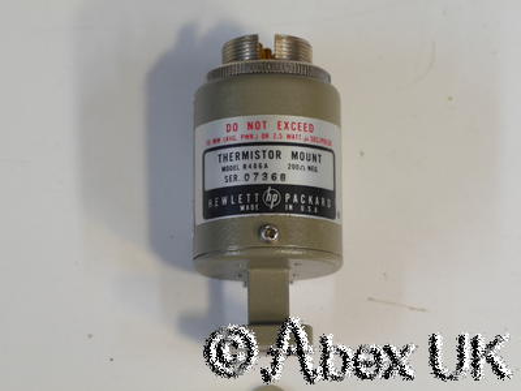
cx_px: 260
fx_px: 2318
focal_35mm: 154
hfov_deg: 12.8
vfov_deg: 9.6
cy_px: 196
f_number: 8
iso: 200
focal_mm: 77
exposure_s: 1/6
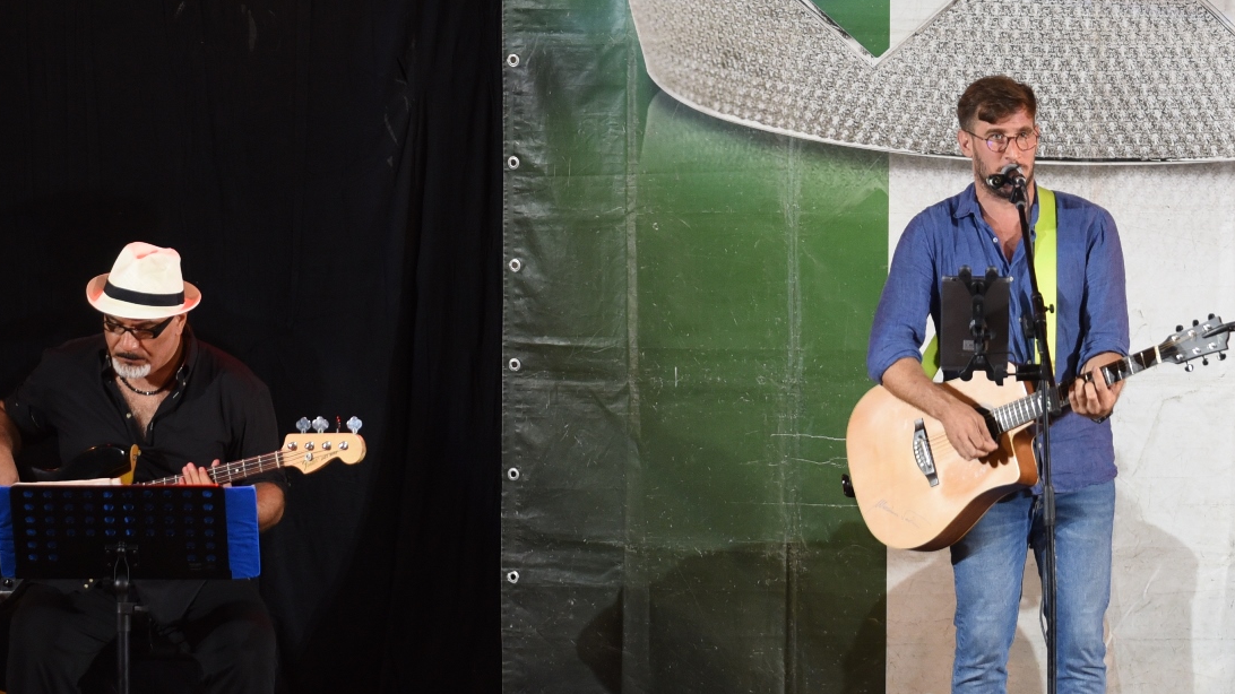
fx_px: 8448
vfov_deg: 4.7
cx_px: 1037
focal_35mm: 258
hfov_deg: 8.3
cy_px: 174
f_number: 2.8
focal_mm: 112
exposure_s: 1/100
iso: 1000
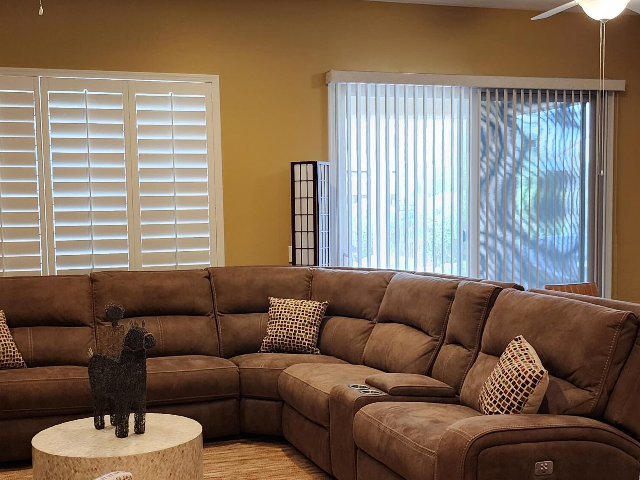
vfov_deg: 31.5
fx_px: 850
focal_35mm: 46
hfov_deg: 41.2
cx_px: 317
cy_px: 278
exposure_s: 1/120
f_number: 1.8
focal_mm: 6.4
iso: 400
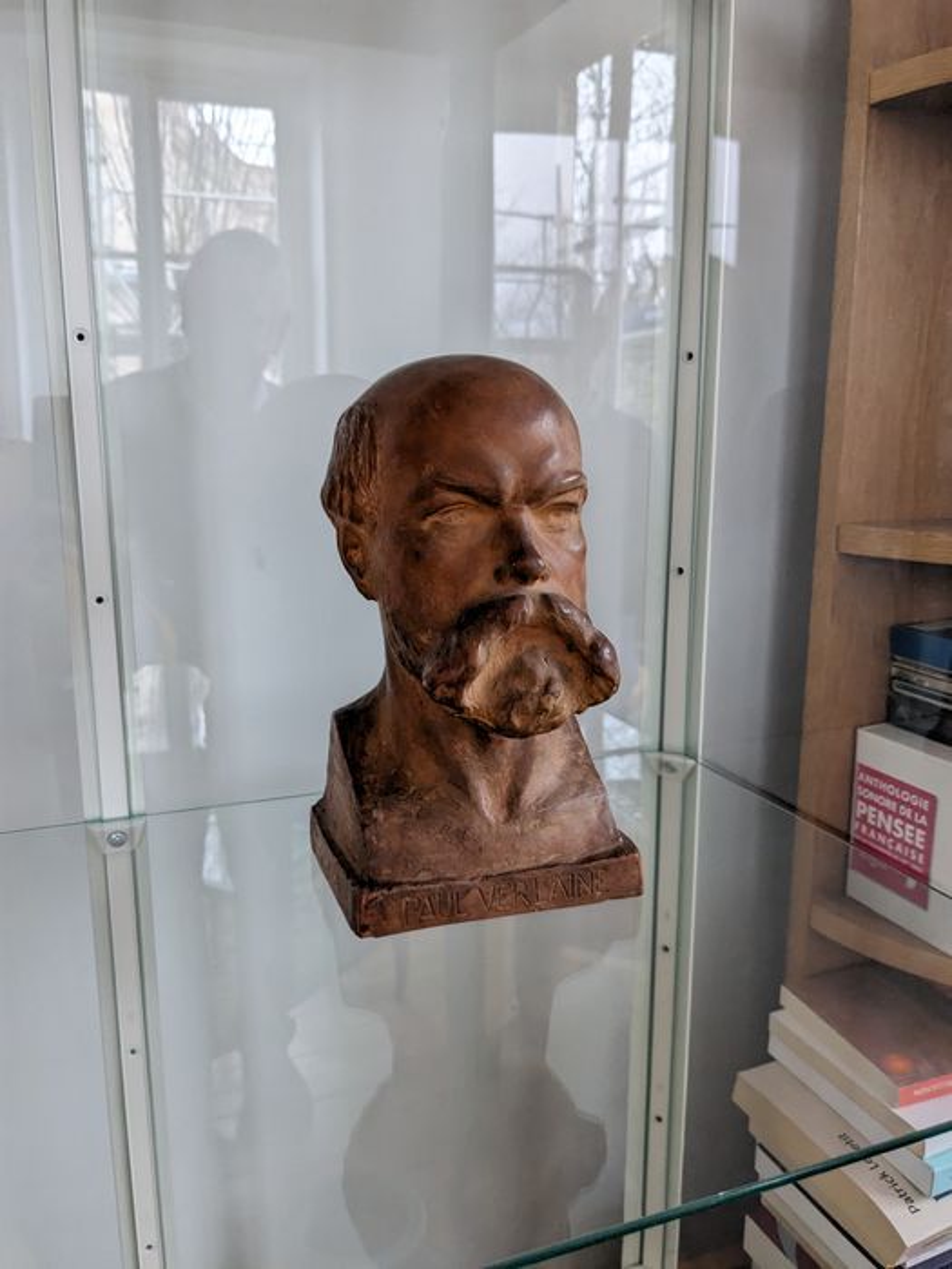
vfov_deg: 65.3
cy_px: 634
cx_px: 476
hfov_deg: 51.4
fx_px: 990
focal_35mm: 27
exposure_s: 1/99.9
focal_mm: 4.38
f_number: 1.73
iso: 847
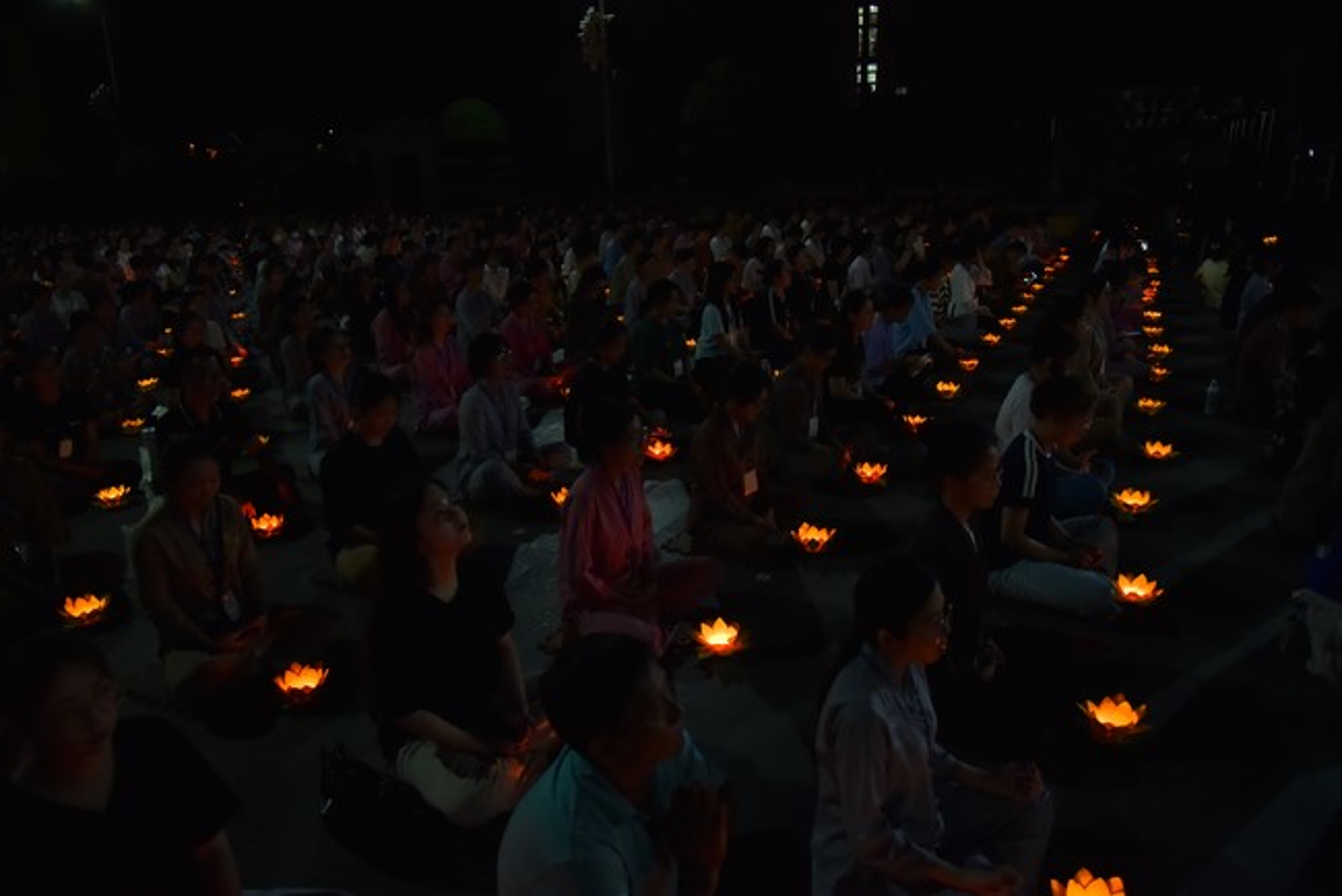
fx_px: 895
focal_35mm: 24
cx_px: 671
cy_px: 448
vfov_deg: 53.2
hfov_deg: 73.7
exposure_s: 1/100
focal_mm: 24
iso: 1600
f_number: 4.5
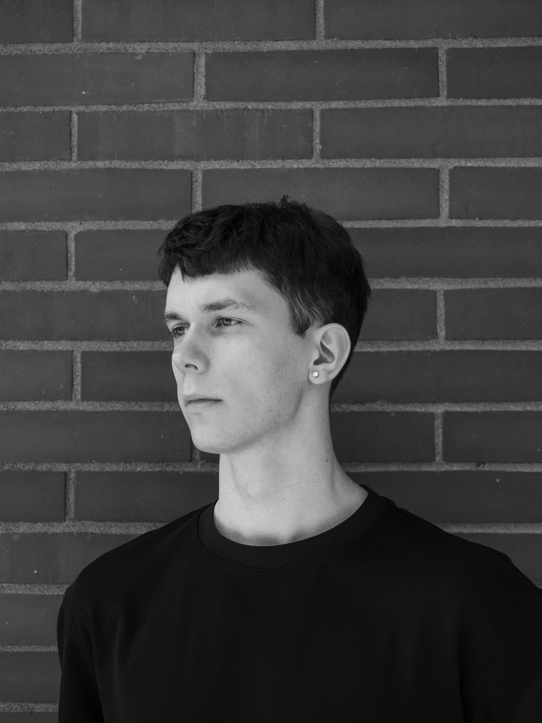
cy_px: 379
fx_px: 1754
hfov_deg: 17.6
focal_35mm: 84
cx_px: 265
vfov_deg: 23.3
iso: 500
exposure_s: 1/800
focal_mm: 40
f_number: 4
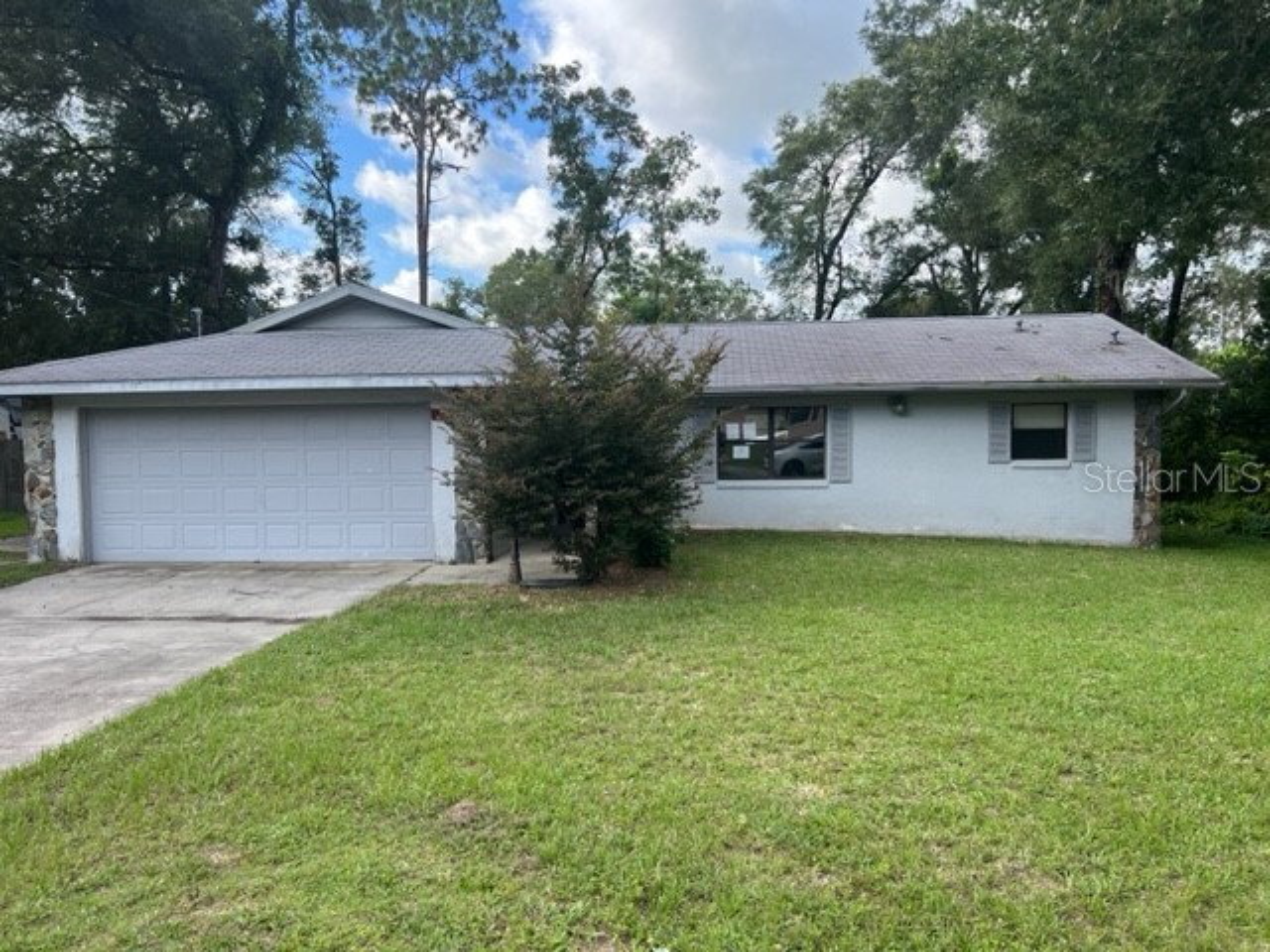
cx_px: 635
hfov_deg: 67.3
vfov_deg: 53.1
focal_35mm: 26
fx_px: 954
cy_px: 476
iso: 50
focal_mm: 5.7
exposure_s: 1/1048
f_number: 1.5
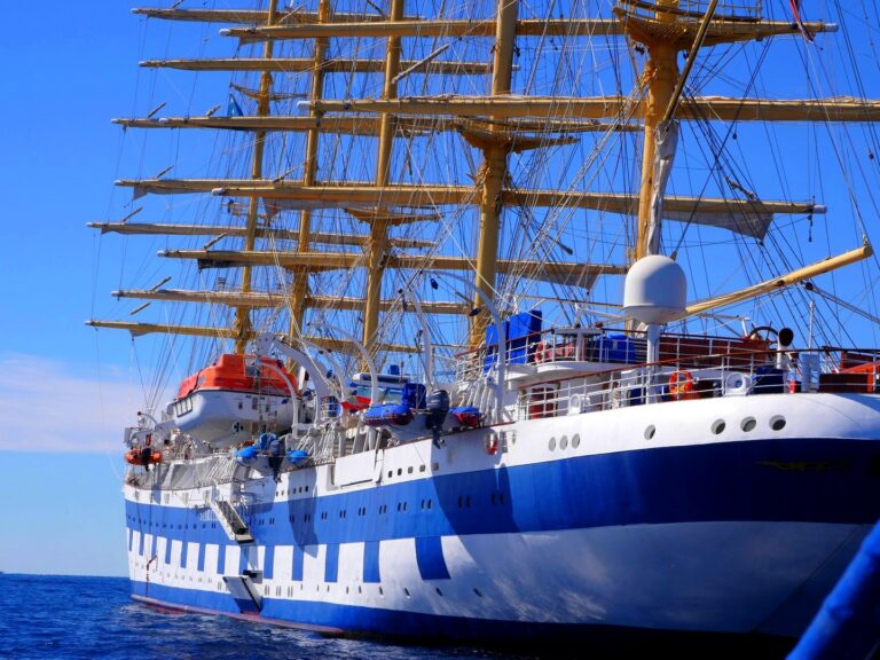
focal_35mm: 84
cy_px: 330
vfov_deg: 17.6
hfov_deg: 23.3
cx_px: 440
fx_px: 2135
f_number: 10
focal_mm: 42
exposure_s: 1/500
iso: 200
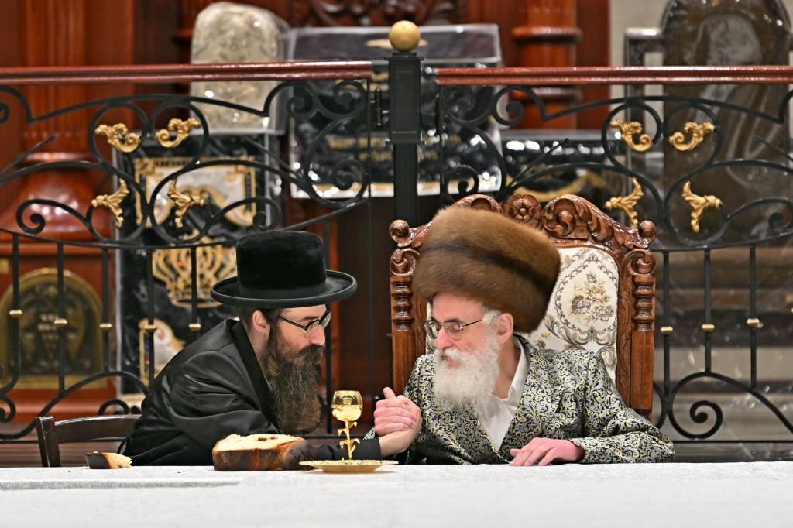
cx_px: 396
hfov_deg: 6.9
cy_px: 264
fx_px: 6606
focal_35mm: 300
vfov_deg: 4.6
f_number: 2.8
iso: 400
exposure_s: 1/640
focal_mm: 200
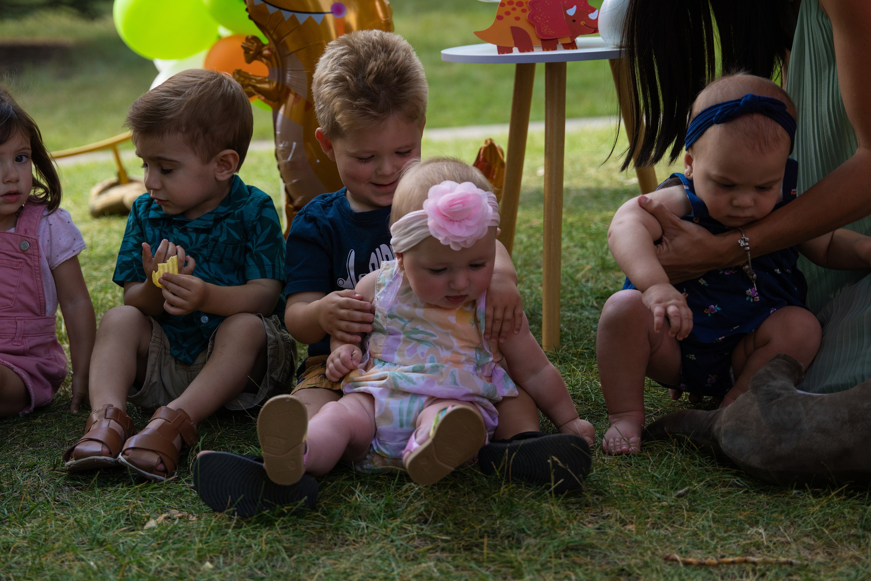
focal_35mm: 65
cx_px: 359
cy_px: 182
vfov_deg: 20.8
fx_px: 1579
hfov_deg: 30.8
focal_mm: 46.9
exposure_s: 1/800
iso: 200
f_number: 2.8
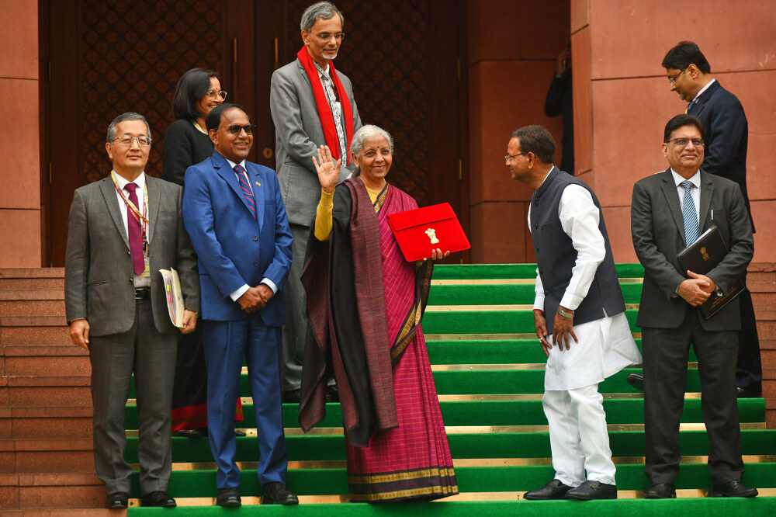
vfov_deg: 6.9
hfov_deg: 10.3
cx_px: 388
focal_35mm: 200
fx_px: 4309
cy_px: 258
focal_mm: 200
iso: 280
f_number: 5.6
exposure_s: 1/350
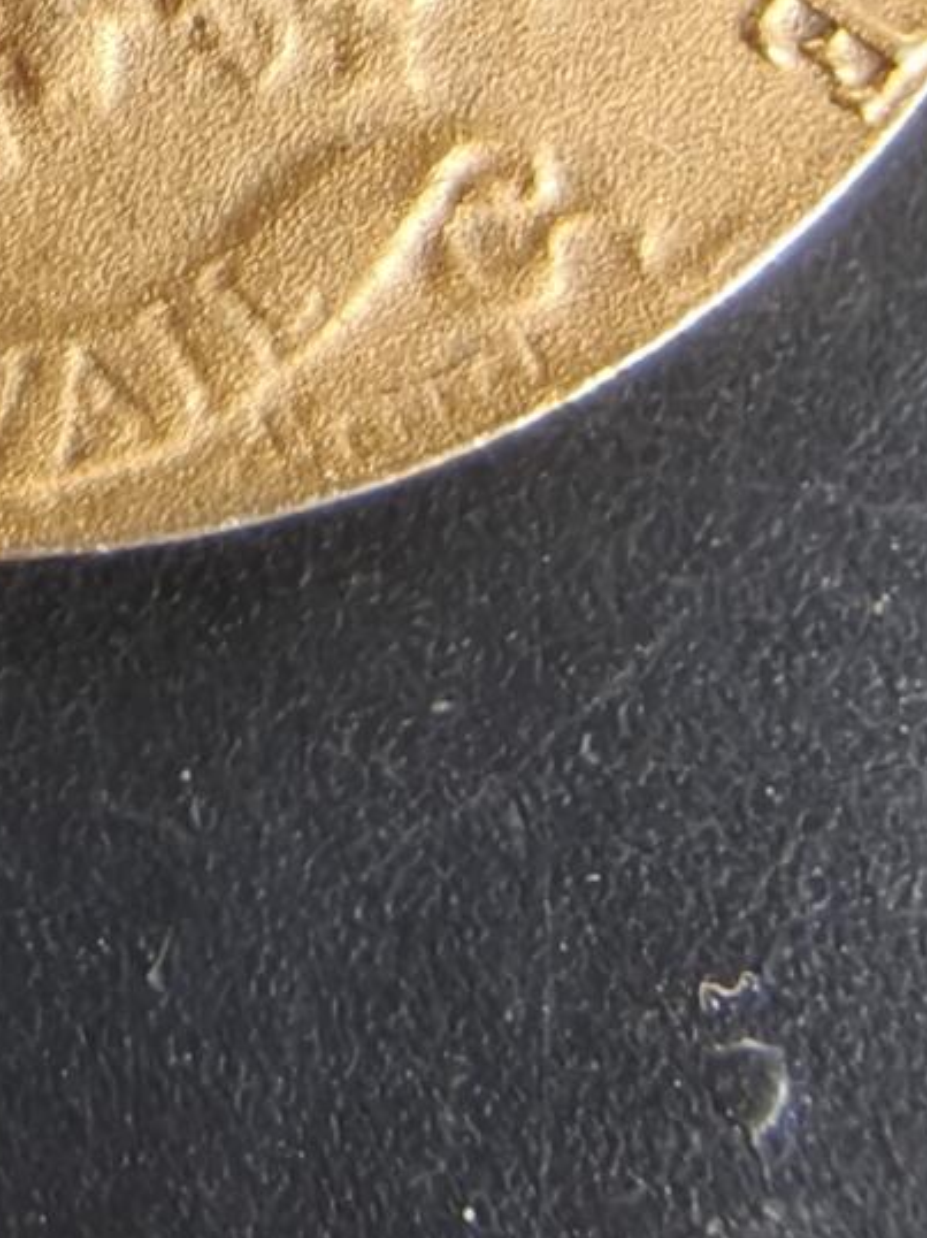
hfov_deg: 17.9
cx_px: -285
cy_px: -30
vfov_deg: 24.1
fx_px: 2752
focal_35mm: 77
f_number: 2
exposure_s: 1/50
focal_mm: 2.32
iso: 200
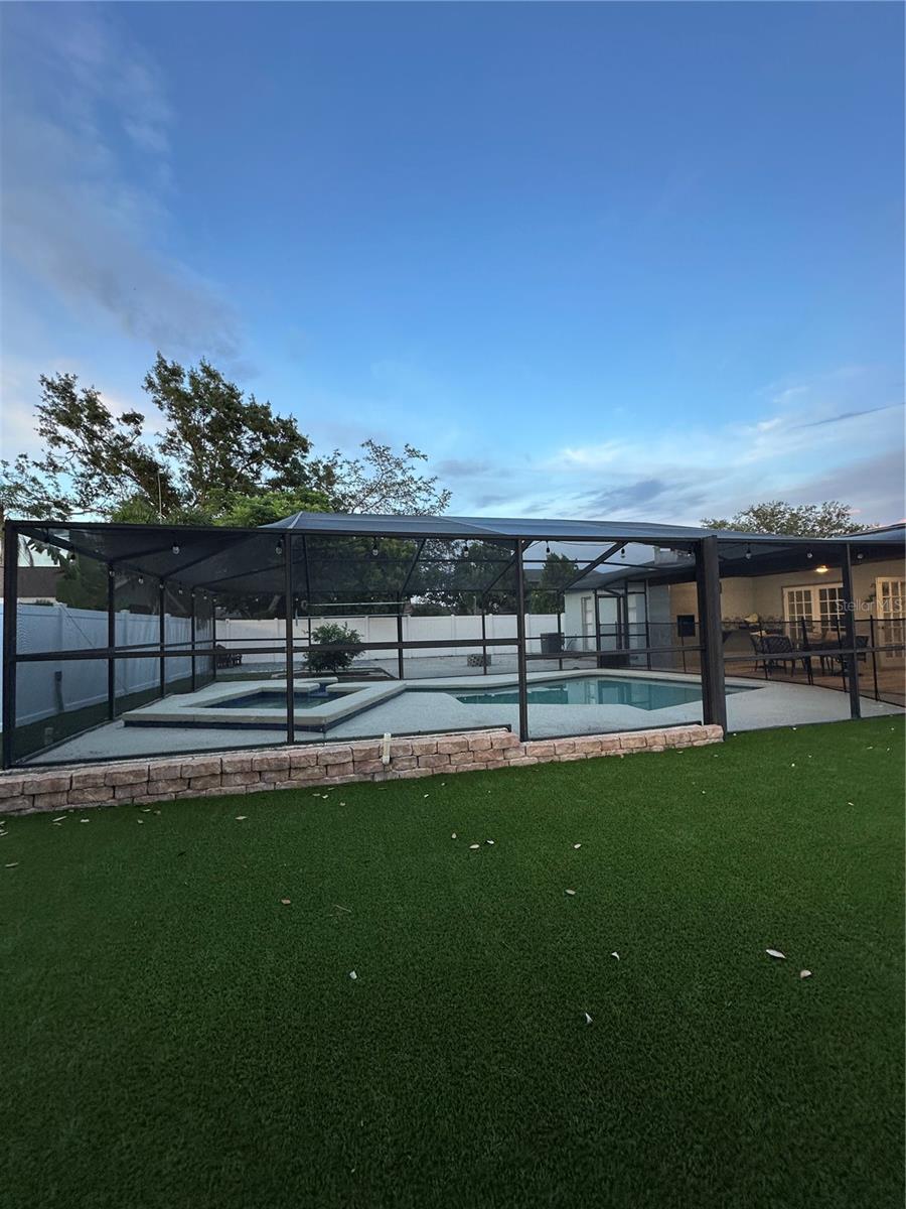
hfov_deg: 85.7
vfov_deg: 102.1
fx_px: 489
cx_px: 453
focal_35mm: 14
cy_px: 604
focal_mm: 2.22
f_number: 2.2
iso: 80
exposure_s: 1/99
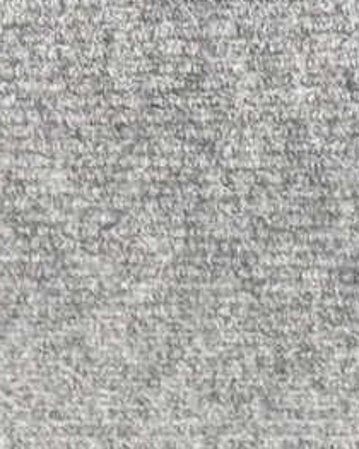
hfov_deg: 7.7
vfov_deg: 9.6
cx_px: 942
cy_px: 1003
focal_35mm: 183
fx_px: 2428
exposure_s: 1/60
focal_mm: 6.76
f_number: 1.78
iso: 160
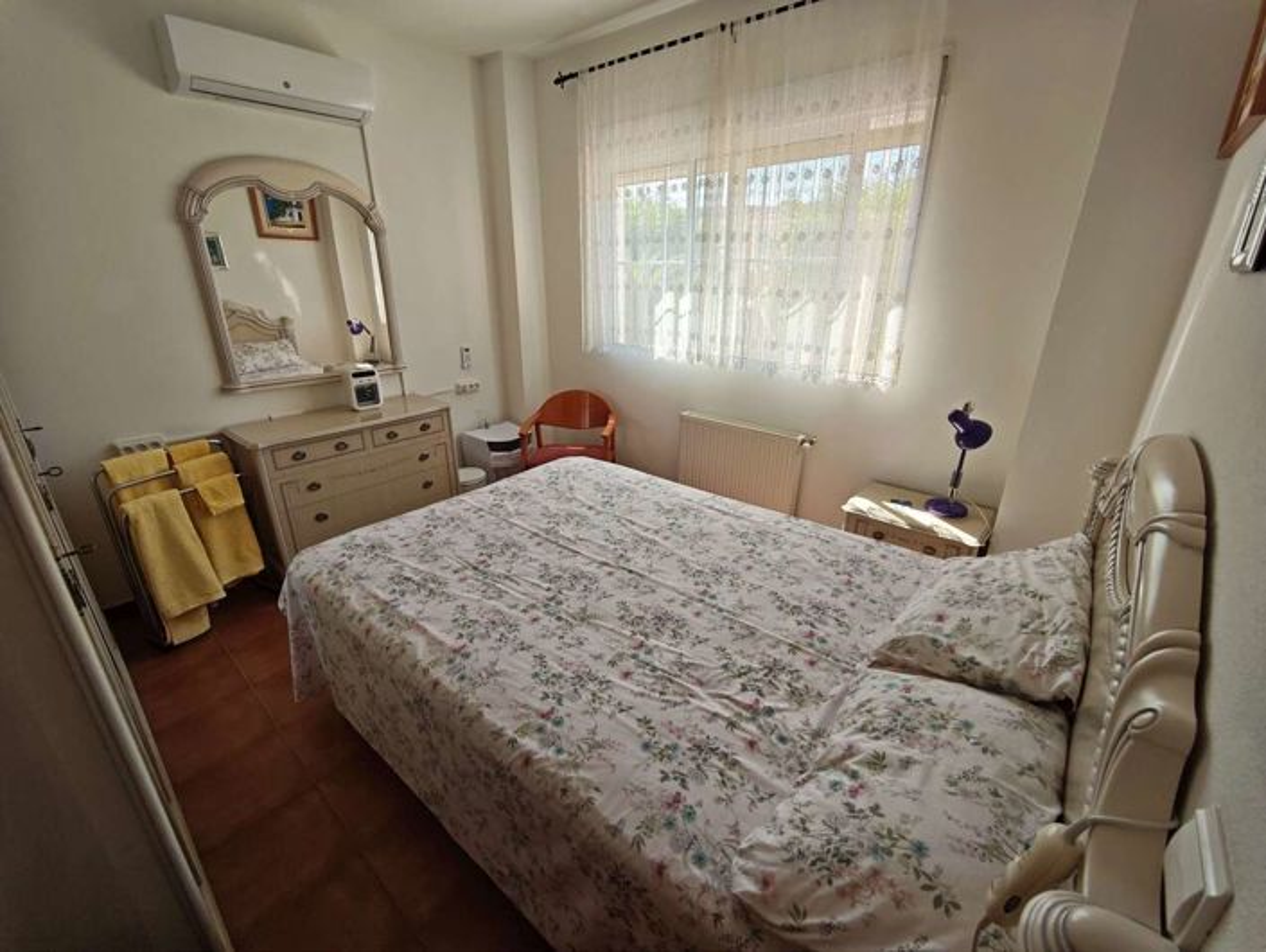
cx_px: 633
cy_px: 476
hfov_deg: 102.0
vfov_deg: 85.8
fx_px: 512
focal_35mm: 14
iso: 50
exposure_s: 1/100
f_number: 2.2
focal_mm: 2.16
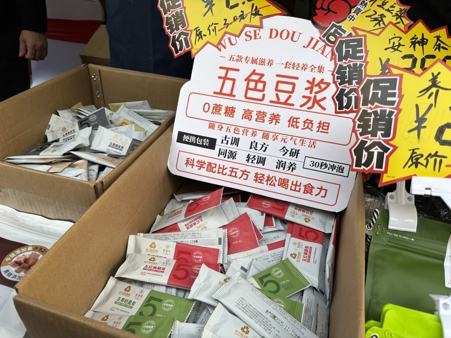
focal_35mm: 26
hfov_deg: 67.3
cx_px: 226
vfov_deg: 53.1
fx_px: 339
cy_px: 169
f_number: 1.6
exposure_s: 1/131
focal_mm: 5.96
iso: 32
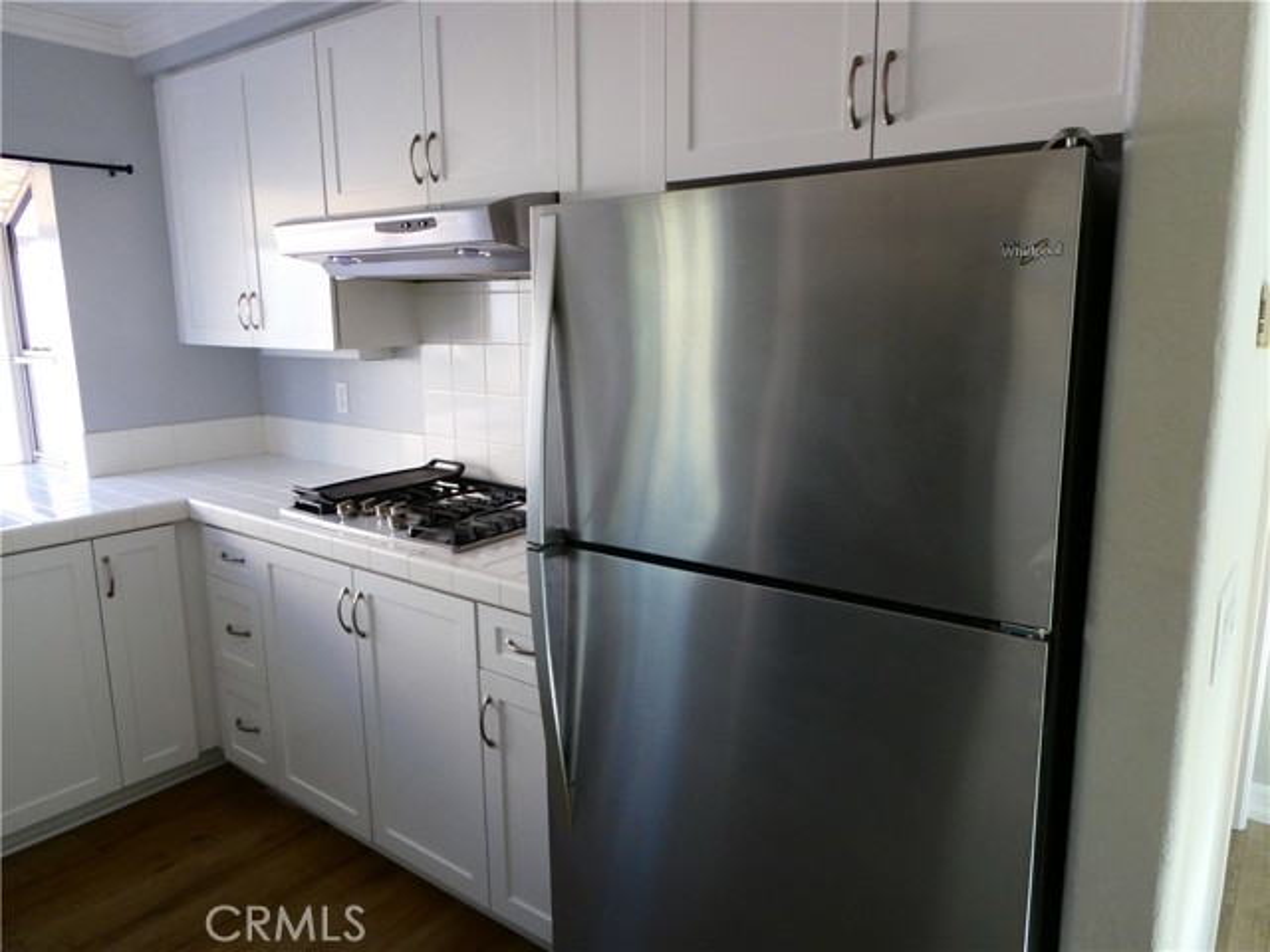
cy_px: 476
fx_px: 881
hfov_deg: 71.6
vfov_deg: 56.8
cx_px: 635
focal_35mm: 24
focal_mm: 4.3
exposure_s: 1/60
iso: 125
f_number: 3.3
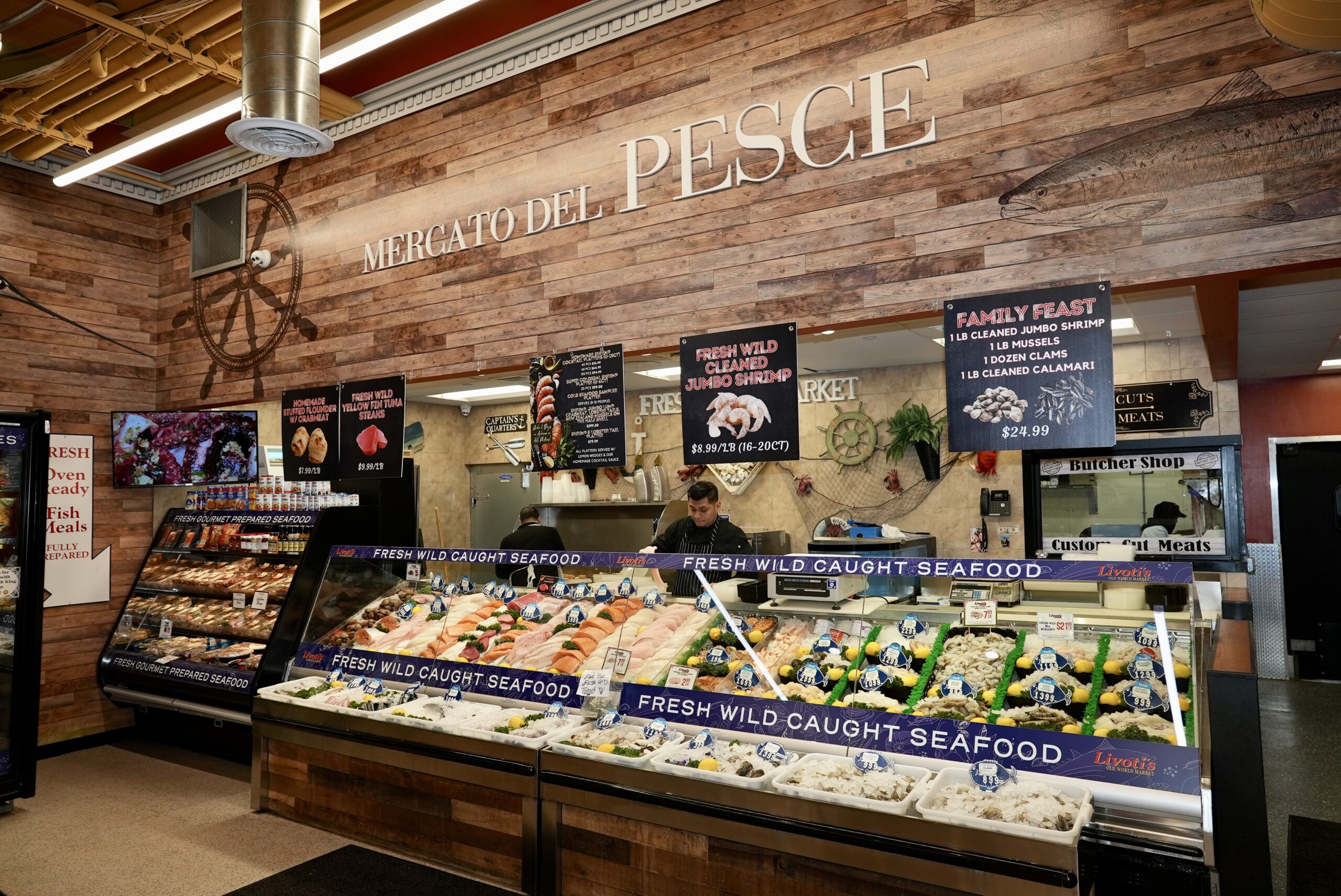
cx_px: 670
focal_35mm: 24
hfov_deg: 73.7
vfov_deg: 53.2
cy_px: 448
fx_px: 894
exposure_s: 1/160
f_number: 5
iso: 500
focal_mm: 24
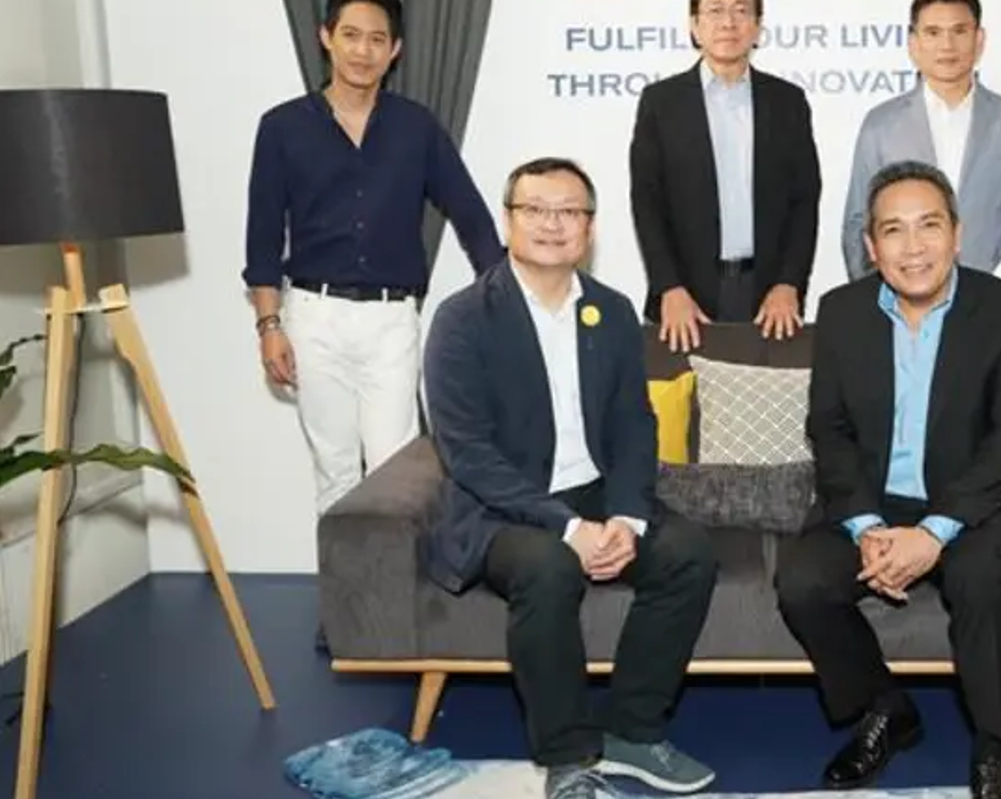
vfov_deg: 36.4
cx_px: 725
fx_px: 1214
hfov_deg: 43.7
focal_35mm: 41
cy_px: 381
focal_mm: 30
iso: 800
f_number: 4.5
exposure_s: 1/250
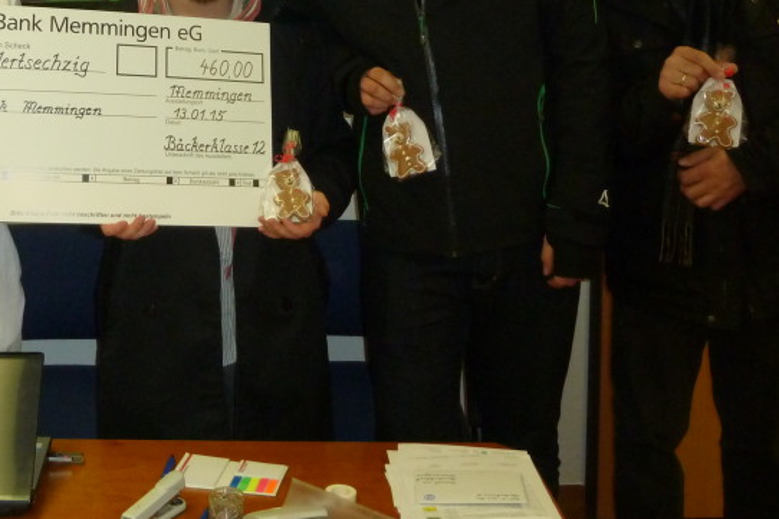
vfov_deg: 23.2
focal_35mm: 57
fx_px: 1233
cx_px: 161
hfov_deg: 34.1
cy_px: 55
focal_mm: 4.7
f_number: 3.4
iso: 250
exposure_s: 1/30
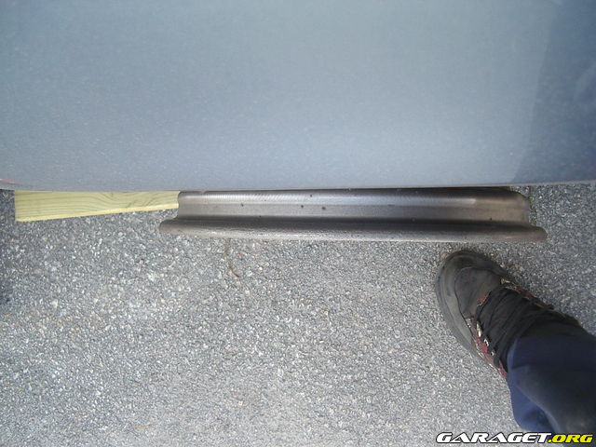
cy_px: 224
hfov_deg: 49.0
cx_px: 298
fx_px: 654
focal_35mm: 38
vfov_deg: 37.7
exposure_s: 1/60
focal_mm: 5.8
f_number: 2.6
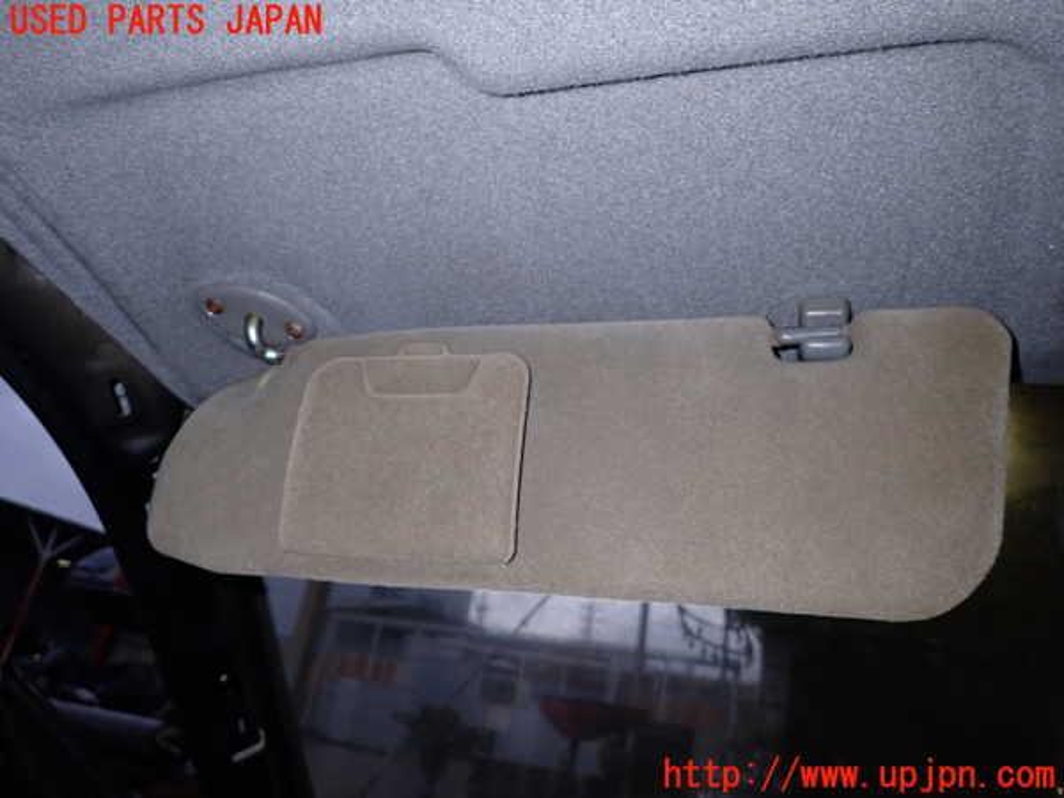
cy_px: 399
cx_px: 532
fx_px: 768
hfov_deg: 69.4
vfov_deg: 54.9
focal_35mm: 25
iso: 250
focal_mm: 4.5
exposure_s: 1/30
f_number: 5.6
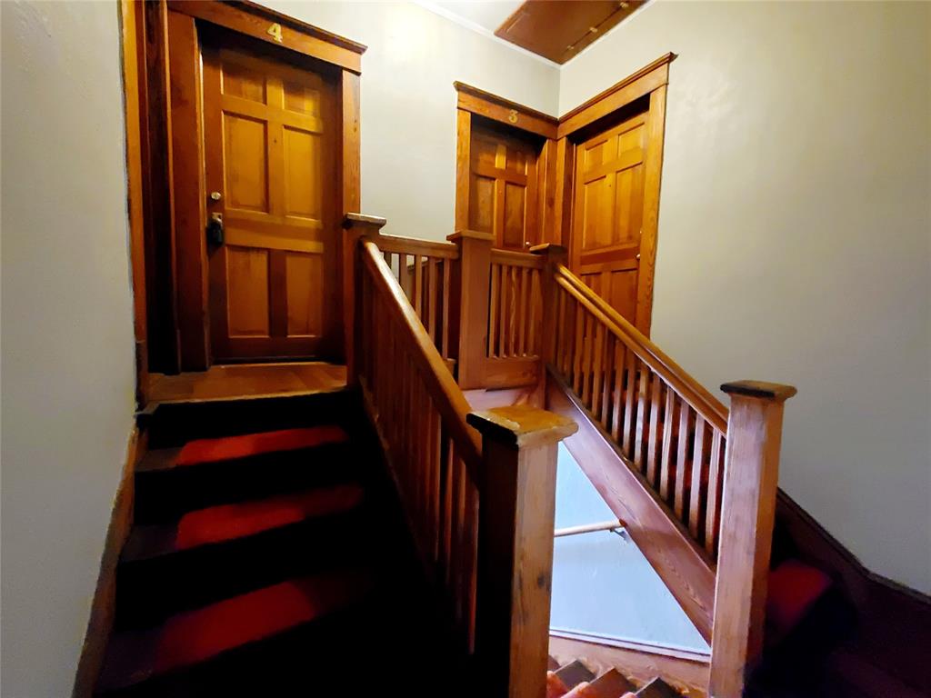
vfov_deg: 89.9
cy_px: 349
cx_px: 466
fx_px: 350
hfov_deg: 106.2
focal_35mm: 13
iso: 2500
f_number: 2.2
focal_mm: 2.2
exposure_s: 1/17
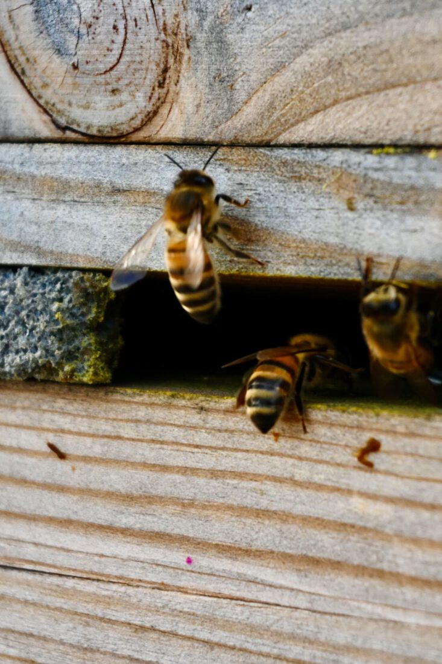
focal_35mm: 75
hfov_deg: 18.2
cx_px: 221
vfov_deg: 27.0
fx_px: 1382
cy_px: 332
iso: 400
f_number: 6.3
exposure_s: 1/160
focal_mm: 50
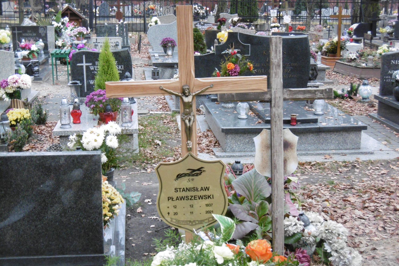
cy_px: 131
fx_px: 687
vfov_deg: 21.9
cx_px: 199
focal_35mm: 62
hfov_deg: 32.4
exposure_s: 1/40
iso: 400
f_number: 4.2
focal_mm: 10.5
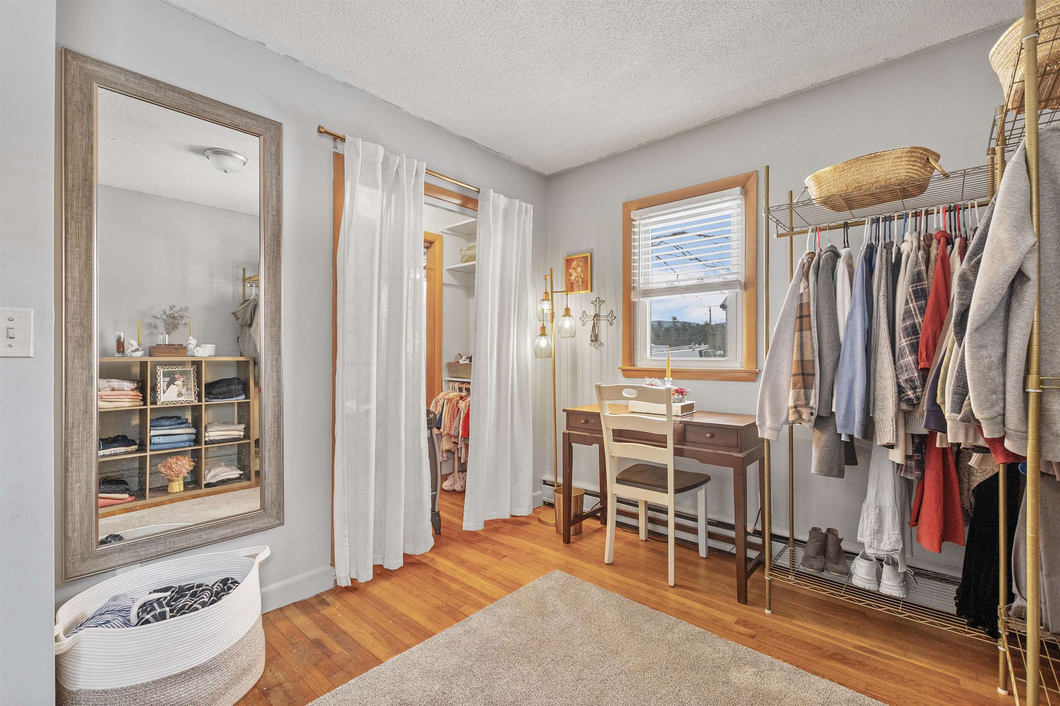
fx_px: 441
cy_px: 353
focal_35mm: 15
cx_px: 530
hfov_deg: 100.4
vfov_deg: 77.3
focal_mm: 10
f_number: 8
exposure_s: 1/6
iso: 64
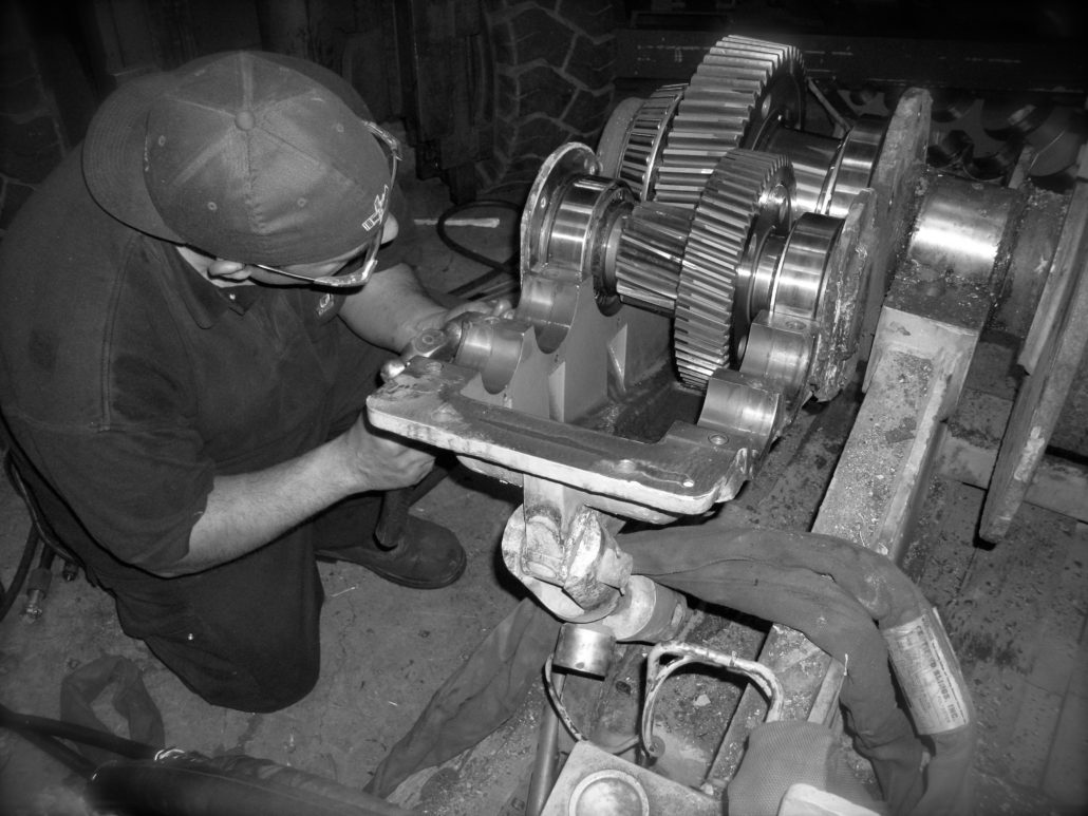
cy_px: 408
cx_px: 544
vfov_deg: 44.2
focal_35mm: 32
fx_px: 1006
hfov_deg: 56.8
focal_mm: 5.7
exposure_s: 1/30
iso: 160
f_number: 2.9
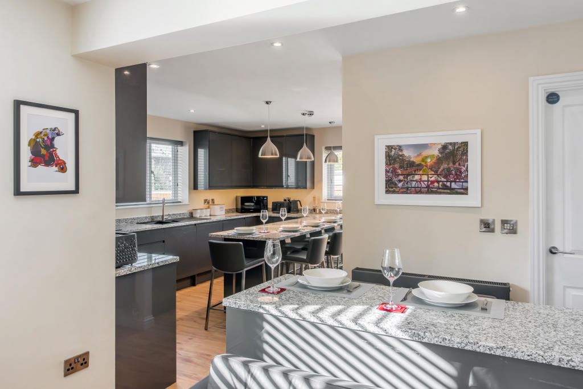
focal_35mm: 24
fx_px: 389
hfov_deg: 73.7
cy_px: 194
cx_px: 292
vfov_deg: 53.1
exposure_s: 1/30
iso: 320
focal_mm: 24
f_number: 14
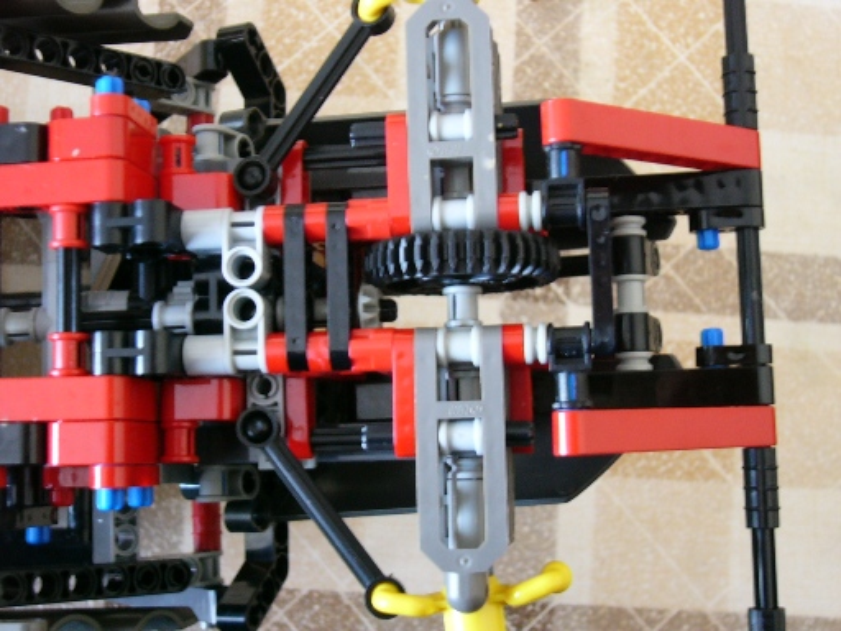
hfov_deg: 36.2
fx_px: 1288
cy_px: 316
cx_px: 420
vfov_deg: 27.5
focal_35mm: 53
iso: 200
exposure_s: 1/8
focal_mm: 8.8
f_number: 3.4
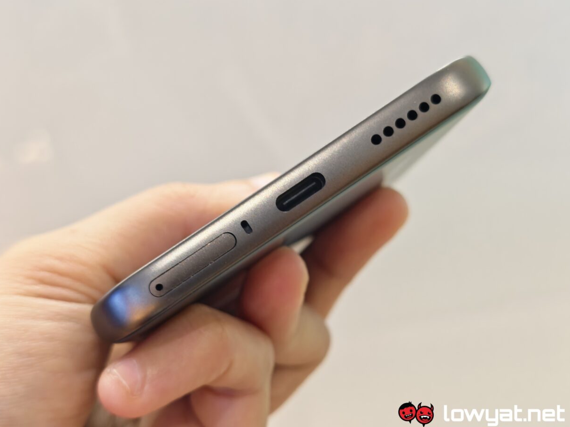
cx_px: 285
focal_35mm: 47
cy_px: 217
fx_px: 774
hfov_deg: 40.4
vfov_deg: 30.9
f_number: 1.6
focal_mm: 5.4
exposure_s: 1/50
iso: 100
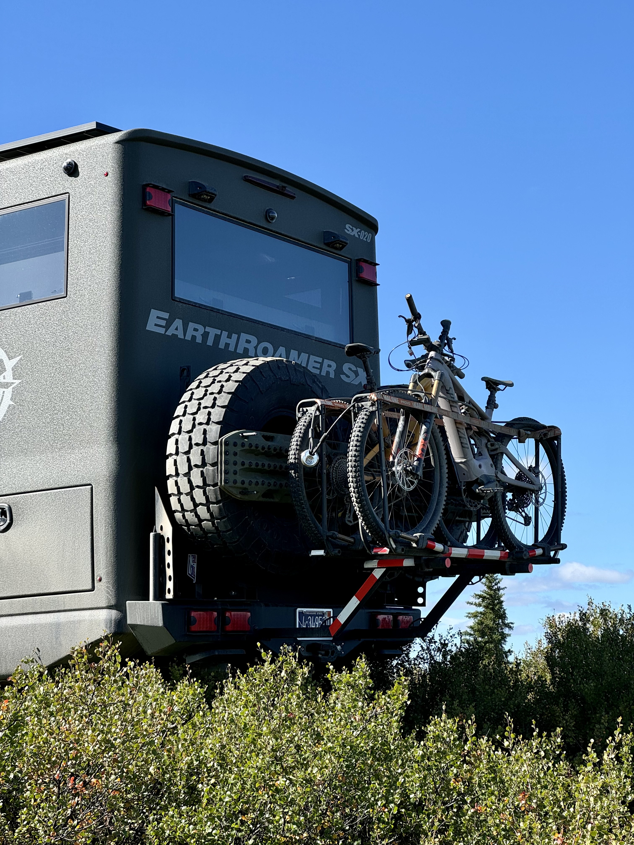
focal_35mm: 77
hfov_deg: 19.1
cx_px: 317
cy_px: 422
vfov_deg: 25.3
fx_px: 1880
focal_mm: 9
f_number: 2.8
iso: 25
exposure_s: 1/461
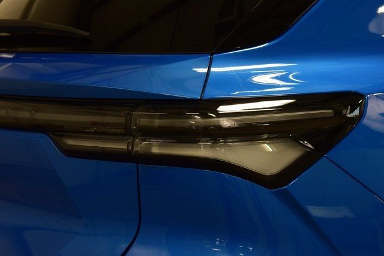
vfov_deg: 17.5
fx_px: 832
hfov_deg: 26.0
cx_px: 192
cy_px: 128
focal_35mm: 78
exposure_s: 1/60
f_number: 8
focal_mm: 52
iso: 1250
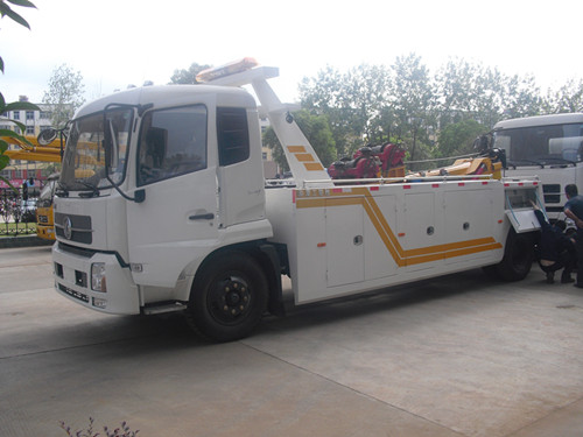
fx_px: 606
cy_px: 218
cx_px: 292
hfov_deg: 51.4
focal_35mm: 36
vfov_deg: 39.7
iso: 100
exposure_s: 1/160
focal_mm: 6.3
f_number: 7.8
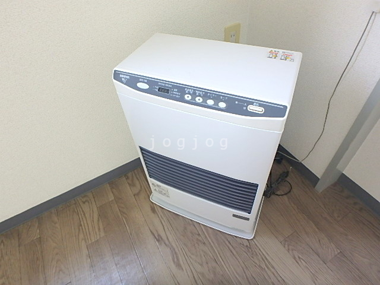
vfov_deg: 63.4
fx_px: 231
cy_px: 142
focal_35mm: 21
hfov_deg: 79.0
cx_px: 190
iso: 250
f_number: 3.5
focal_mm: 3.7
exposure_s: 1/30
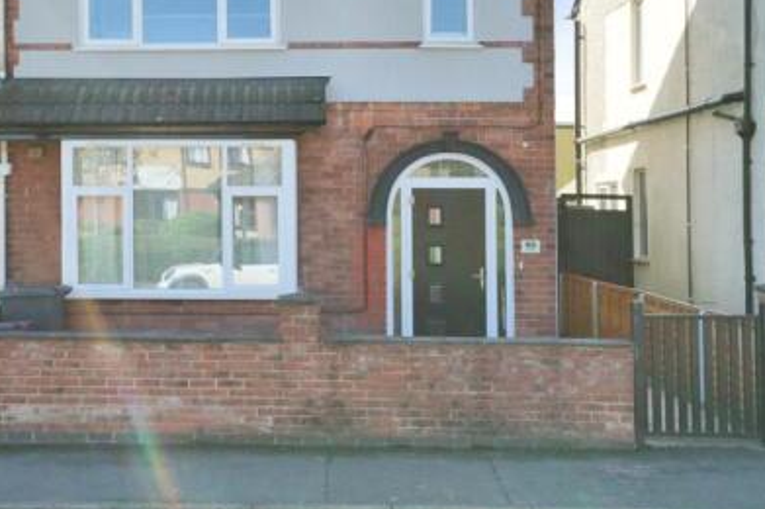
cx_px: 257
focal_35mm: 52
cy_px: 115
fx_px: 1104
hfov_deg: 37.8
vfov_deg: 25.6
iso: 2000
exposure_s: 1/2000
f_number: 9
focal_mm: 31
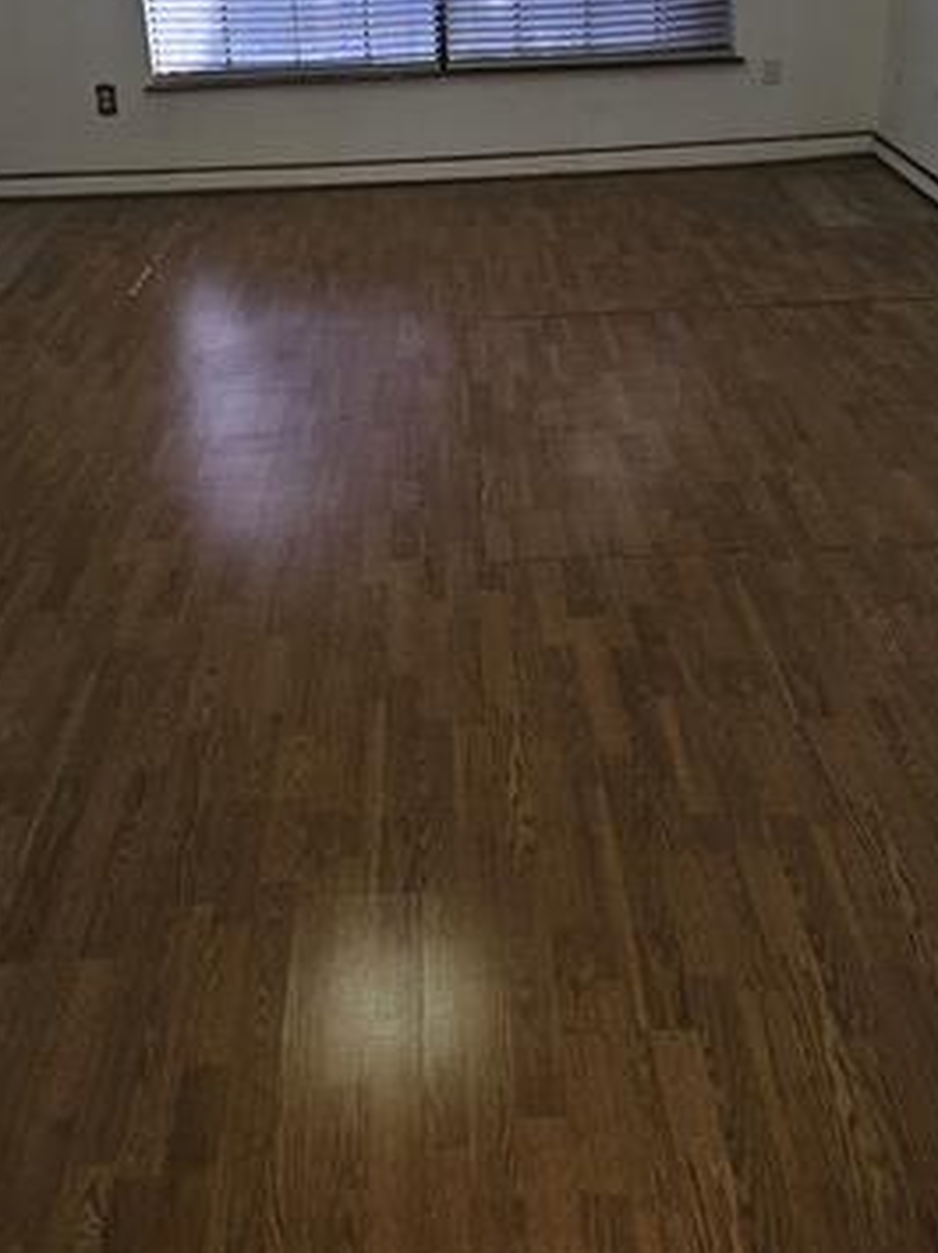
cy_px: 467
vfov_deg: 47.4
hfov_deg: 36.8
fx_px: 1411
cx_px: 457
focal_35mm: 39
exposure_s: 1/20
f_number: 1.8
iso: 125
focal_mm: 5.4
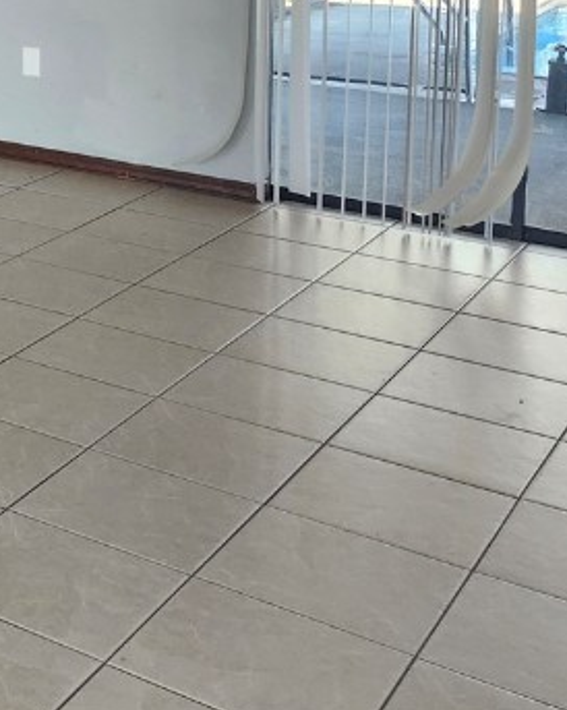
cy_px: -77
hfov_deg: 18.5
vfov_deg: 26.1
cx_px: -412
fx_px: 1407
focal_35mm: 67
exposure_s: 1/180
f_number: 1.8
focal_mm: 5.54
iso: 250
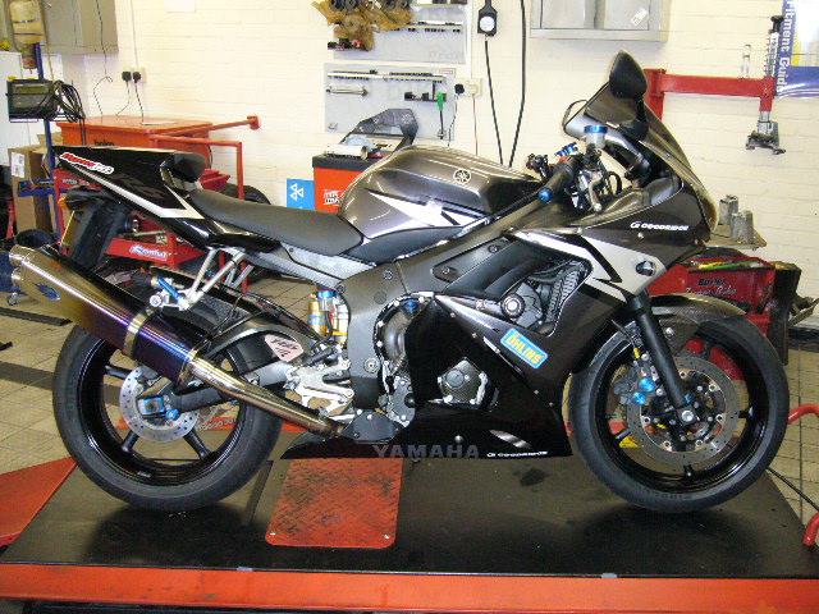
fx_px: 828
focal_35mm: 35
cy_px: 307
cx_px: 410
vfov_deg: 40.7
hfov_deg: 52.6
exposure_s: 1/60
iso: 400
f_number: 2.8
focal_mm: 5.8
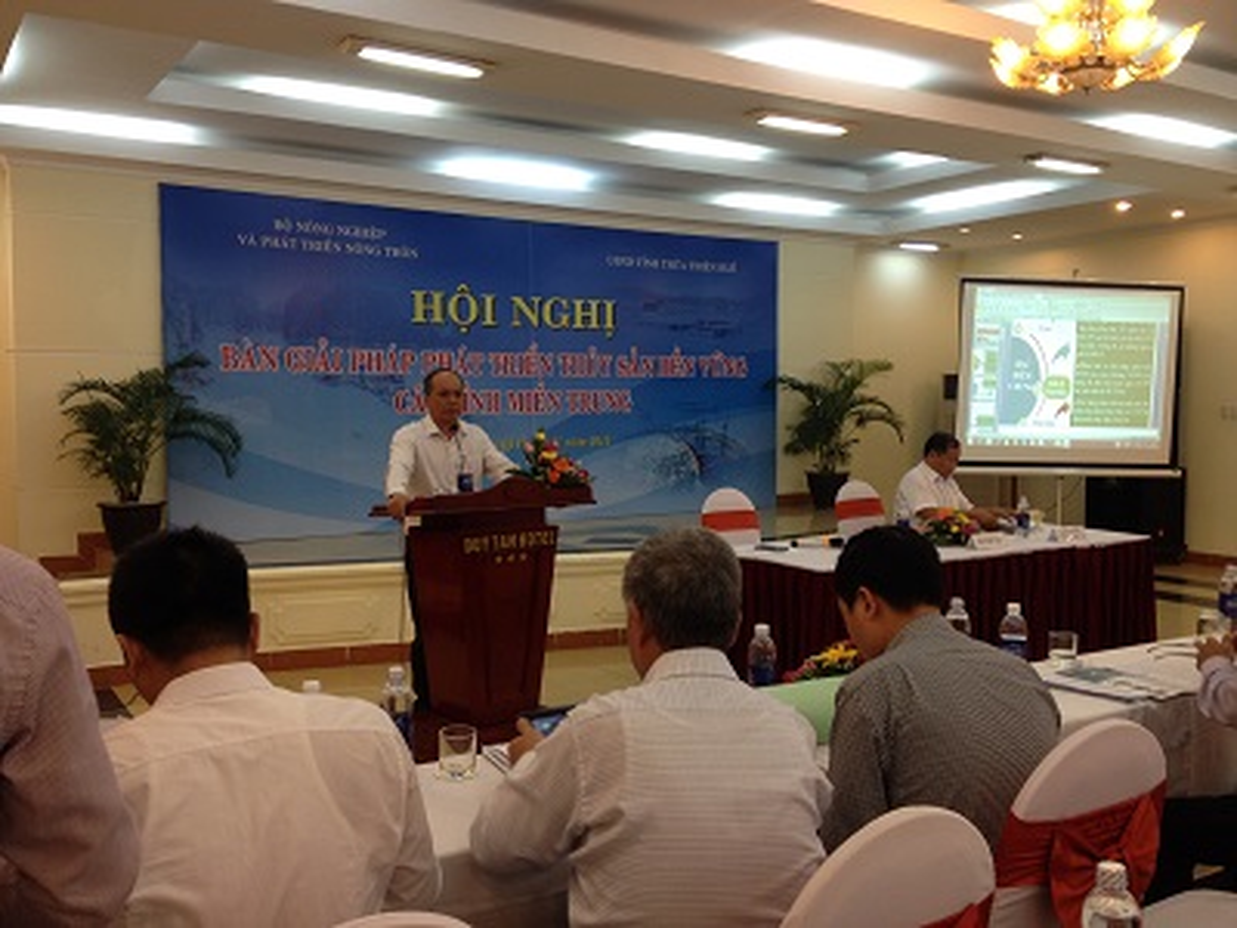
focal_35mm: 35
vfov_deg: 40.7
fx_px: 1251
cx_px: 618
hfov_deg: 52.6
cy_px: 464
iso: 64
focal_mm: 4.28
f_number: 2.4
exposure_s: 1/20
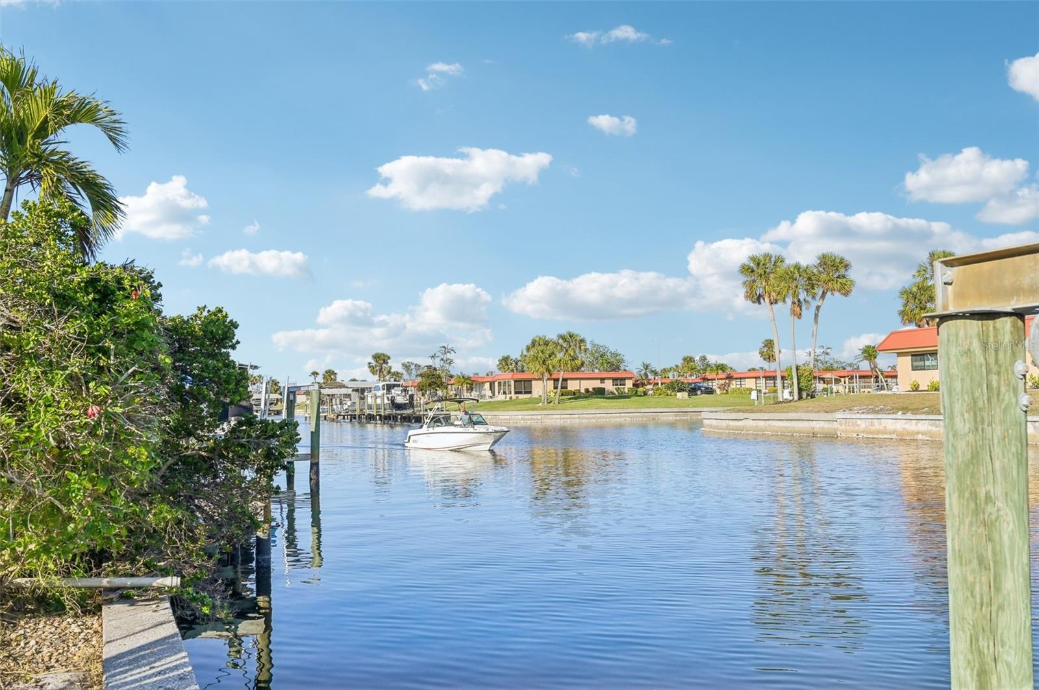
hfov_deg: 62.0
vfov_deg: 43.5
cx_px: 520
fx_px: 865
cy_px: 345
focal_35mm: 30
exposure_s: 1/1600
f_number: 8
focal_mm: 30
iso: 400
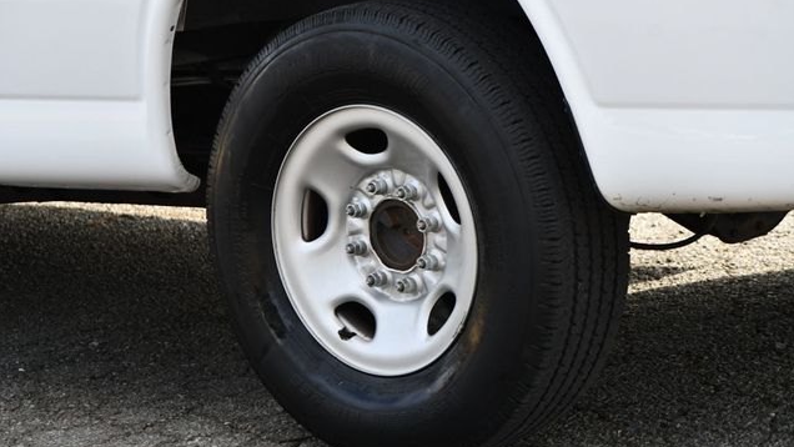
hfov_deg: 13.6
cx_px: 398
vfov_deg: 7.7
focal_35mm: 158
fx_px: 3327
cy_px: 200
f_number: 6.3
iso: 200
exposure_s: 1/250
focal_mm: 100
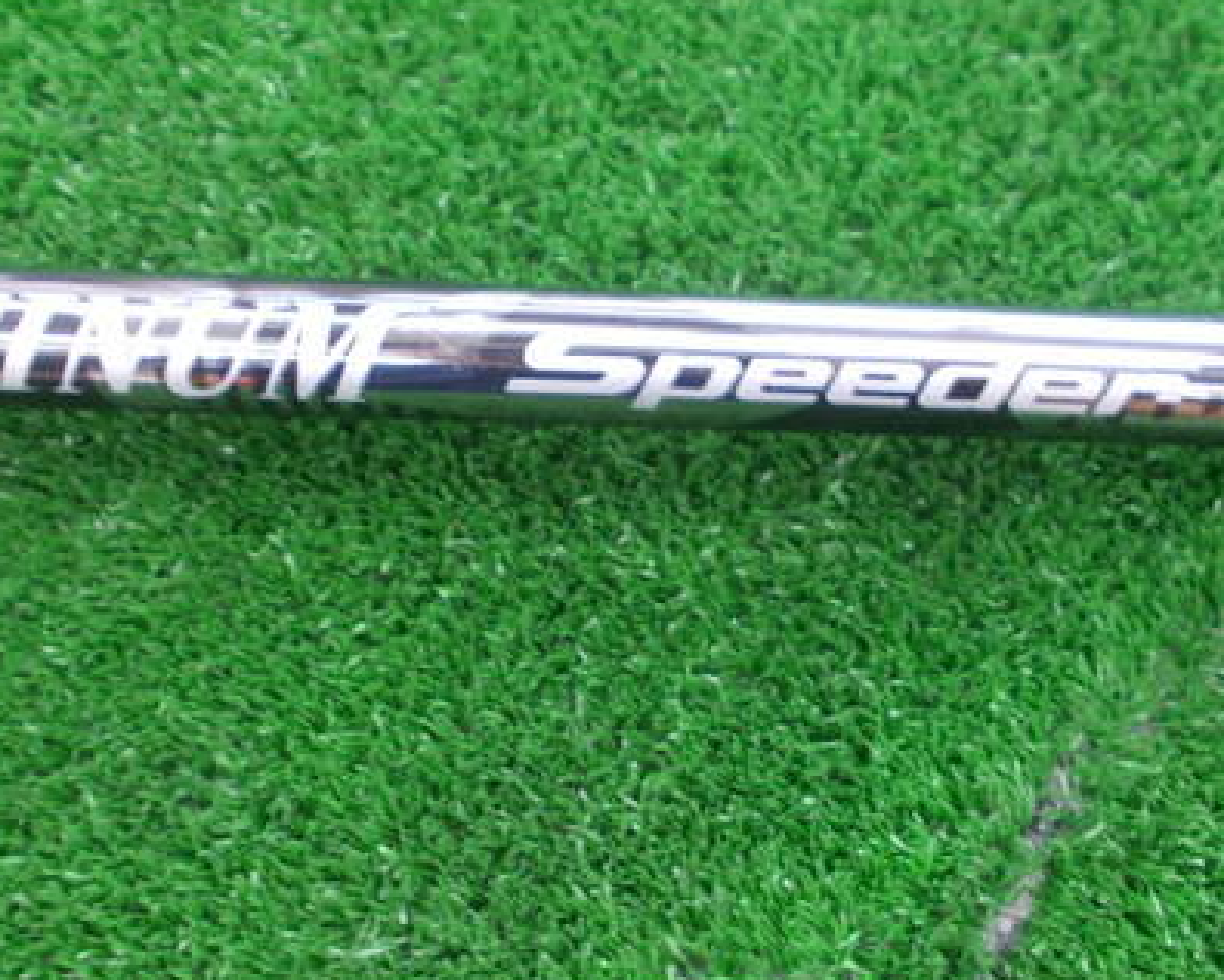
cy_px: 454
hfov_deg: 44.8
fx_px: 1486
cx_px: 637
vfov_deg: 36.5
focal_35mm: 41
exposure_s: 1/10
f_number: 3.2
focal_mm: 4.6
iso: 200
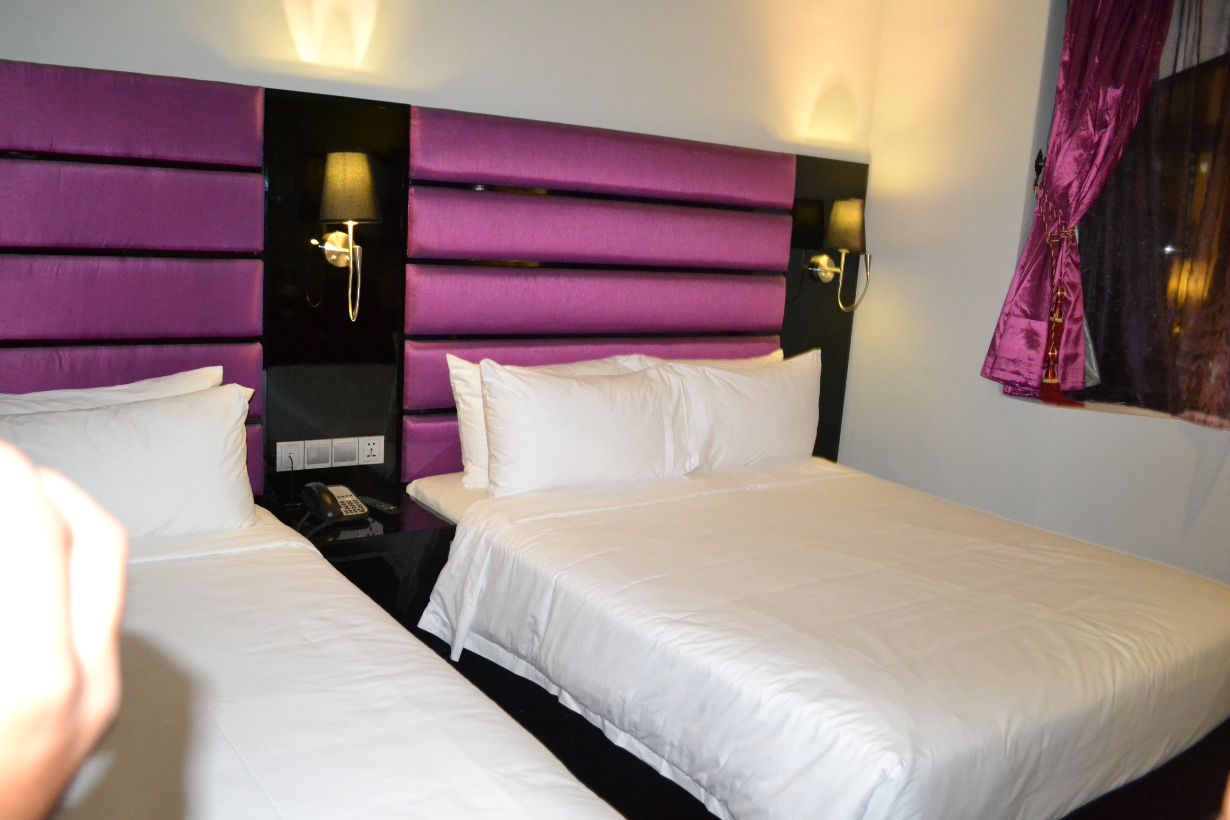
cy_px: 410
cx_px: 615
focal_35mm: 27
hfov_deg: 67.4
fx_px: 922
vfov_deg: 47.9
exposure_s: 1/60
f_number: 3.5
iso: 3200
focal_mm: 18
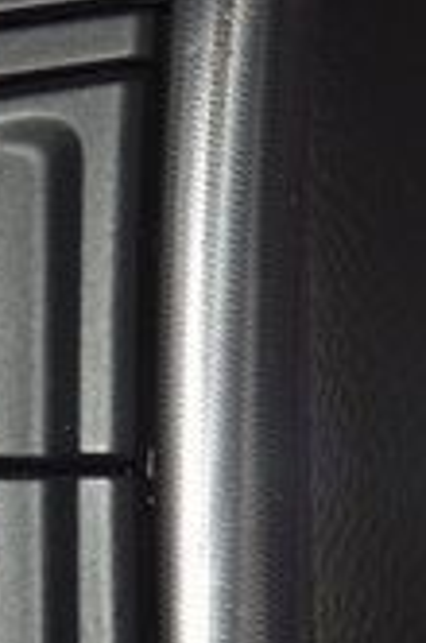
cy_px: 416
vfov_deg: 5.1
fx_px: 7236
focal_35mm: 406
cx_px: -120
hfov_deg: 3.4
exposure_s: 1/125
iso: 100
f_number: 8
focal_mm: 70
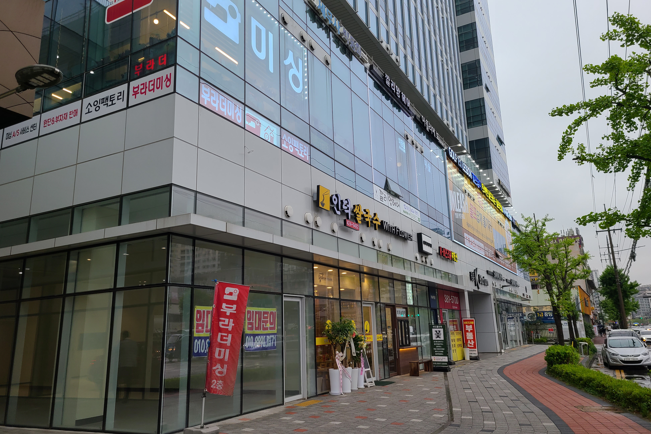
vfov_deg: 46.3
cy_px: 193
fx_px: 506
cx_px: 327
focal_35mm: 28
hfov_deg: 65.5
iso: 40
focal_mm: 5.4
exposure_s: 1/182
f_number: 1.8
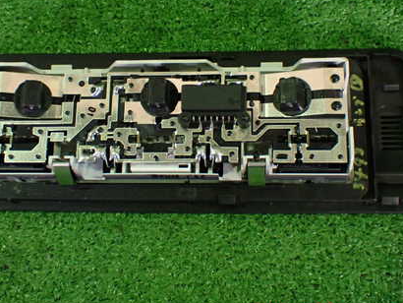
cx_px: 183
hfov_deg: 32.1
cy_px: 104
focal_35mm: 60
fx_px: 699
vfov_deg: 24.3
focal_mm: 7.31
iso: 800
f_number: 2.8
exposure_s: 1/40
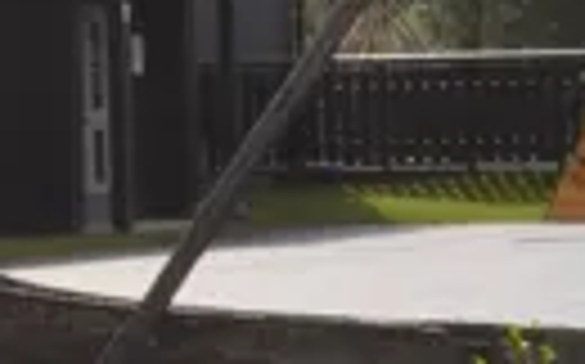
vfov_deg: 5.1
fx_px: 4046
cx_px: 657
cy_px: 4
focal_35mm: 254
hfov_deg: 8.2
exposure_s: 1/200
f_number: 13
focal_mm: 24
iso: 100
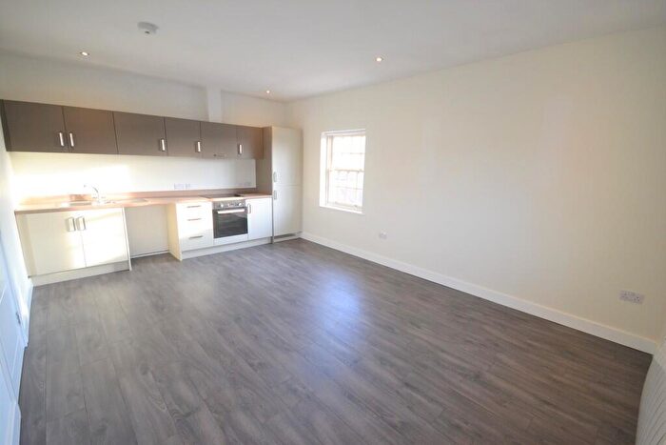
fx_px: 278
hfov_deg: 100.4
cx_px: 333
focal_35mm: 15
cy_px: 222
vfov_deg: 77.4
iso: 720
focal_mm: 10
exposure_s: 1/60
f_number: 4
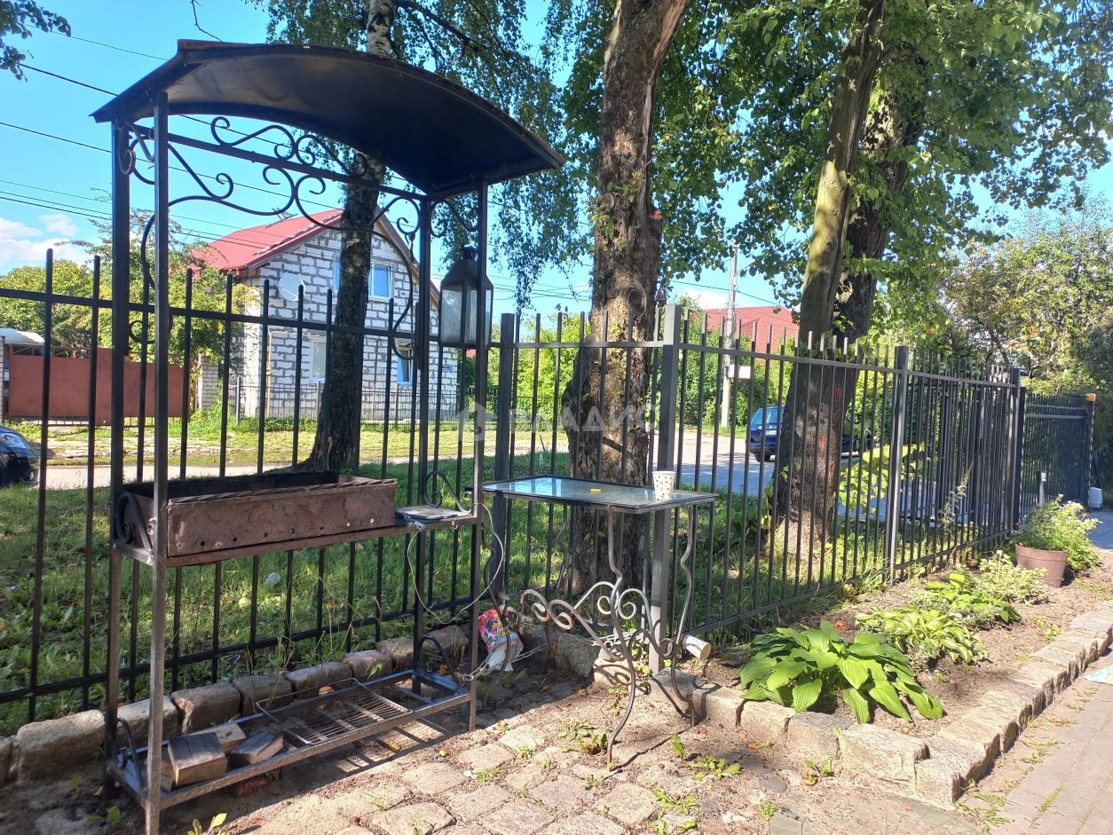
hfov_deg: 69.4
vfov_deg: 54.9
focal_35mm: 25
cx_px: 556
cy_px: 418
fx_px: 804
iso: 25
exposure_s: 1/100
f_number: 1.8
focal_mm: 4.6
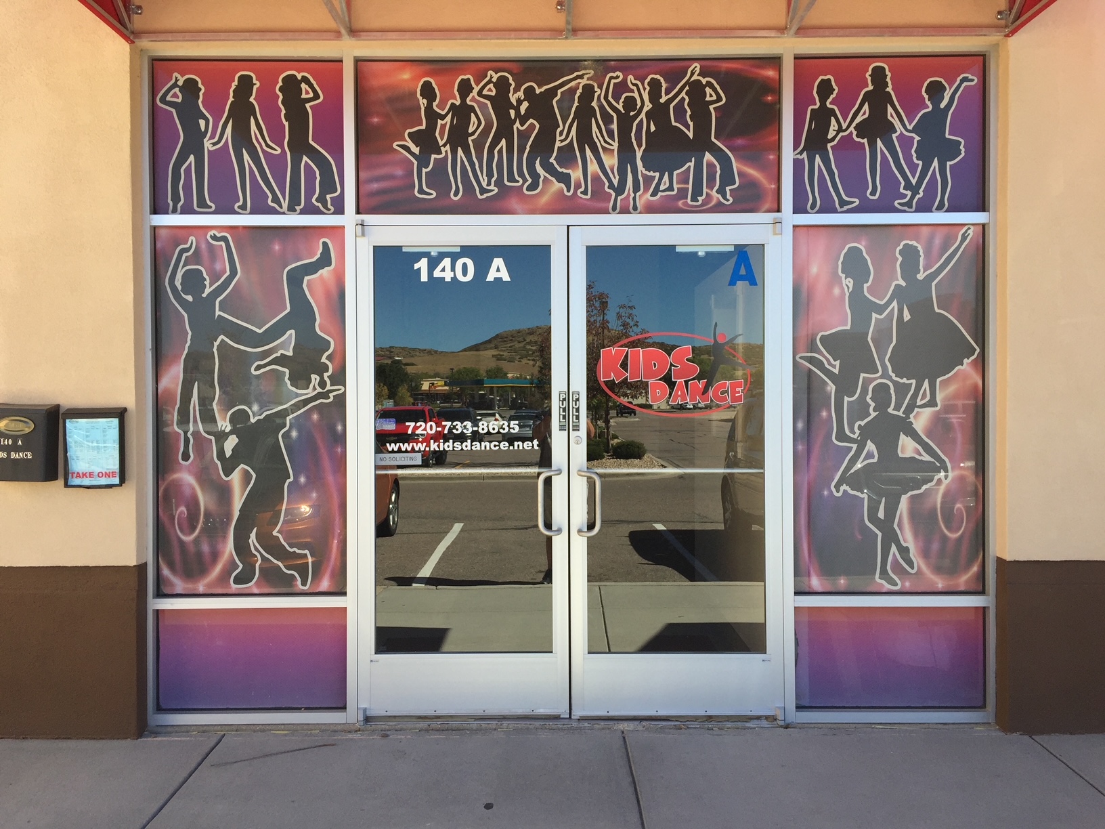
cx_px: 552
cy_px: 414
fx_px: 926
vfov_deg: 48.2
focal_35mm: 29
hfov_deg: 61.7
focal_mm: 4.15
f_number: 2.2
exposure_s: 1/608
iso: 32
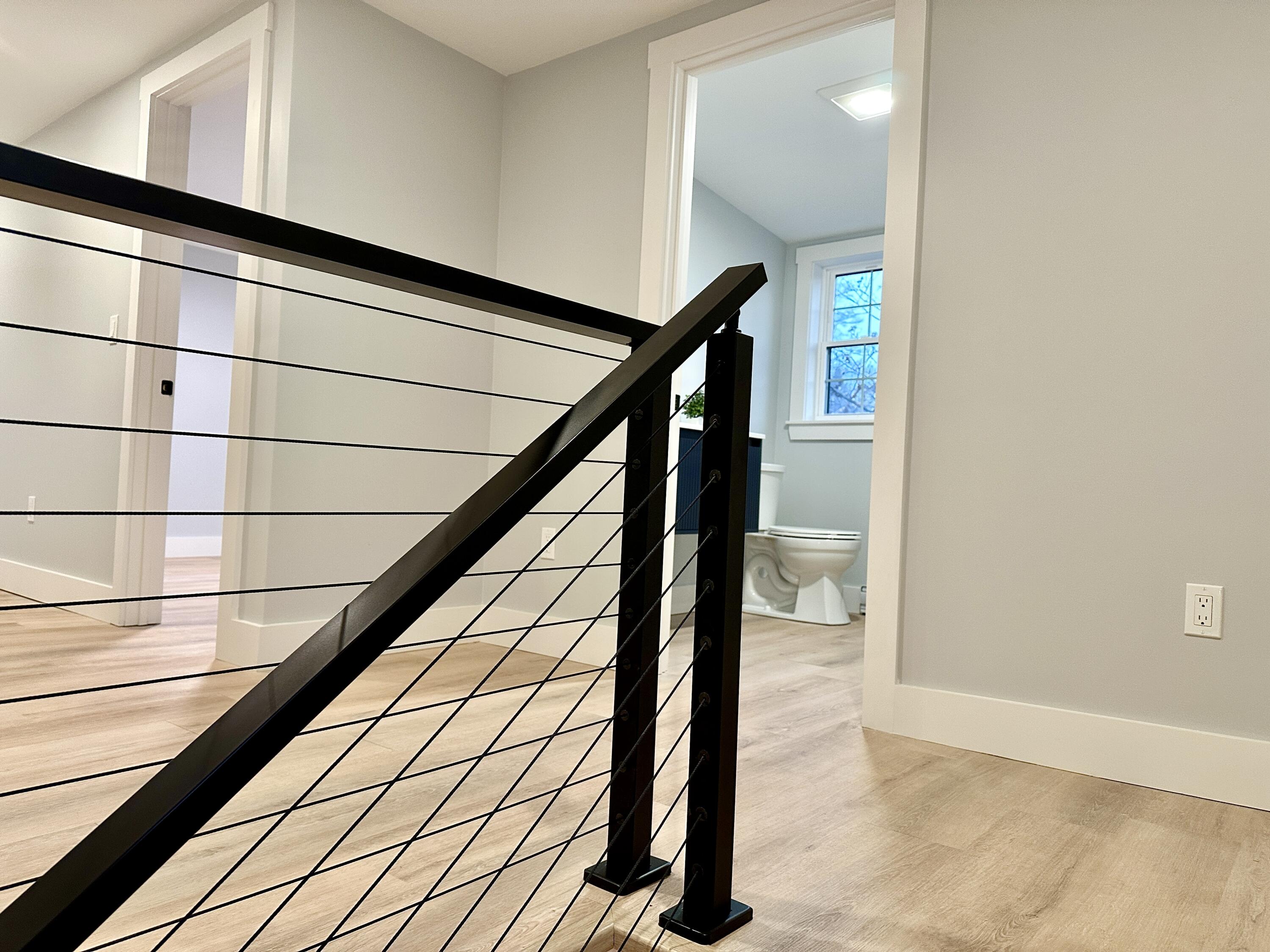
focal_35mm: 24
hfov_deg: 71.6
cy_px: 476
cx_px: 635
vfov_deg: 56.8
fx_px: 881
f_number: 1.78
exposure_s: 1/60
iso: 200
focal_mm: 6.86
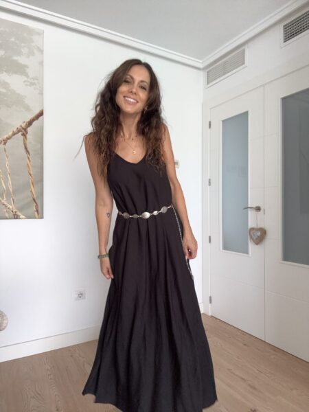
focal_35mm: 23
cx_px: 154
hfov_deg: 58.9
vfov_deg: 73.9
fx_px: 274
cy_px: 206
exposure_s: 1/63
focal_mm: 2.69
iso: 80
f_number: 1.9
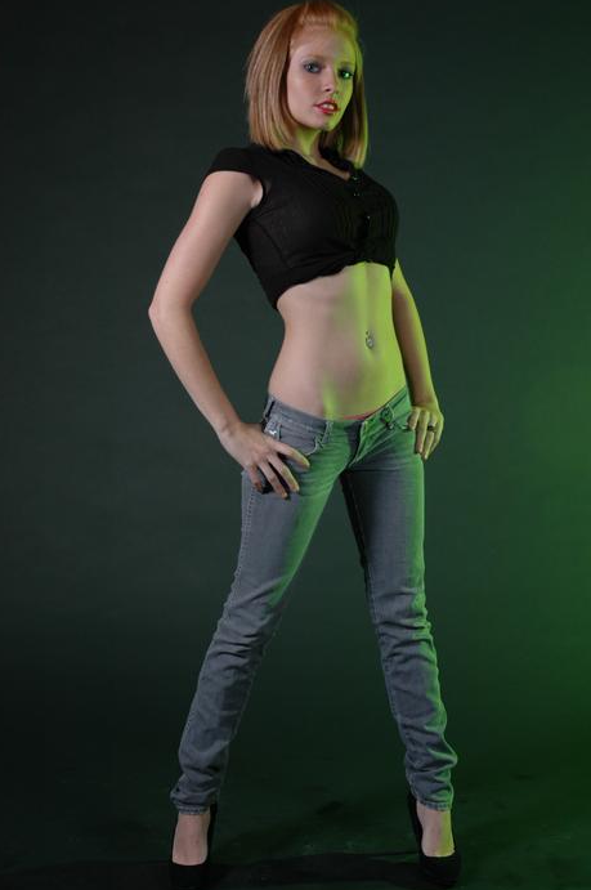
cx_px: 335
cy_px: 463
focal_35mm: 59
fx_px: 1456
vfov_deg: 34.0
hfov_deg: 22.9
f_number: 5
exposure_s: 1/640
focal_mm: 34
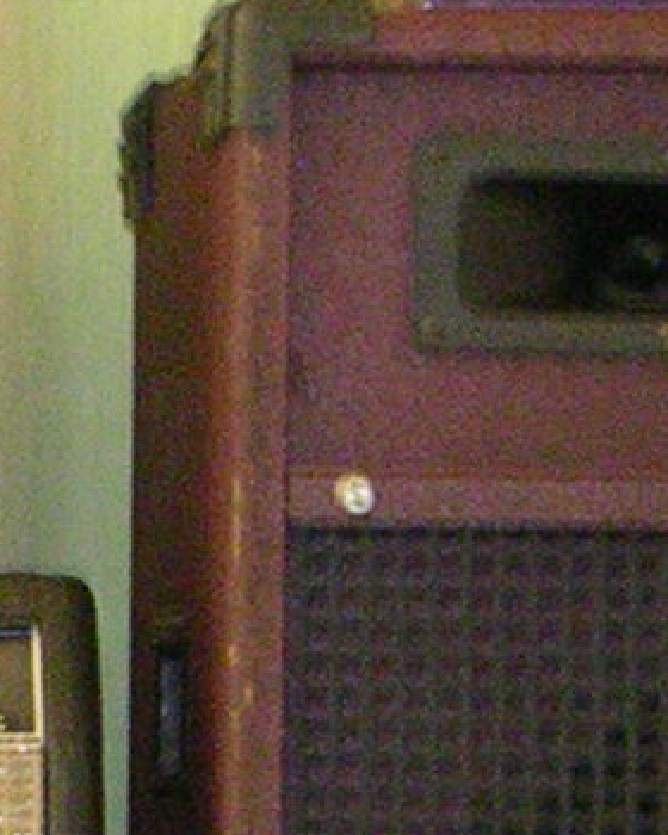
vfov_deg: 5.6
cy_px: 830
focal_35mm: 343
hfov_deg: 4.4
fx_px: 8476
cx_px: -780
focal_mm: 9.1
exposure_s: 1/10.6
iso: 400
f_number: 3.4
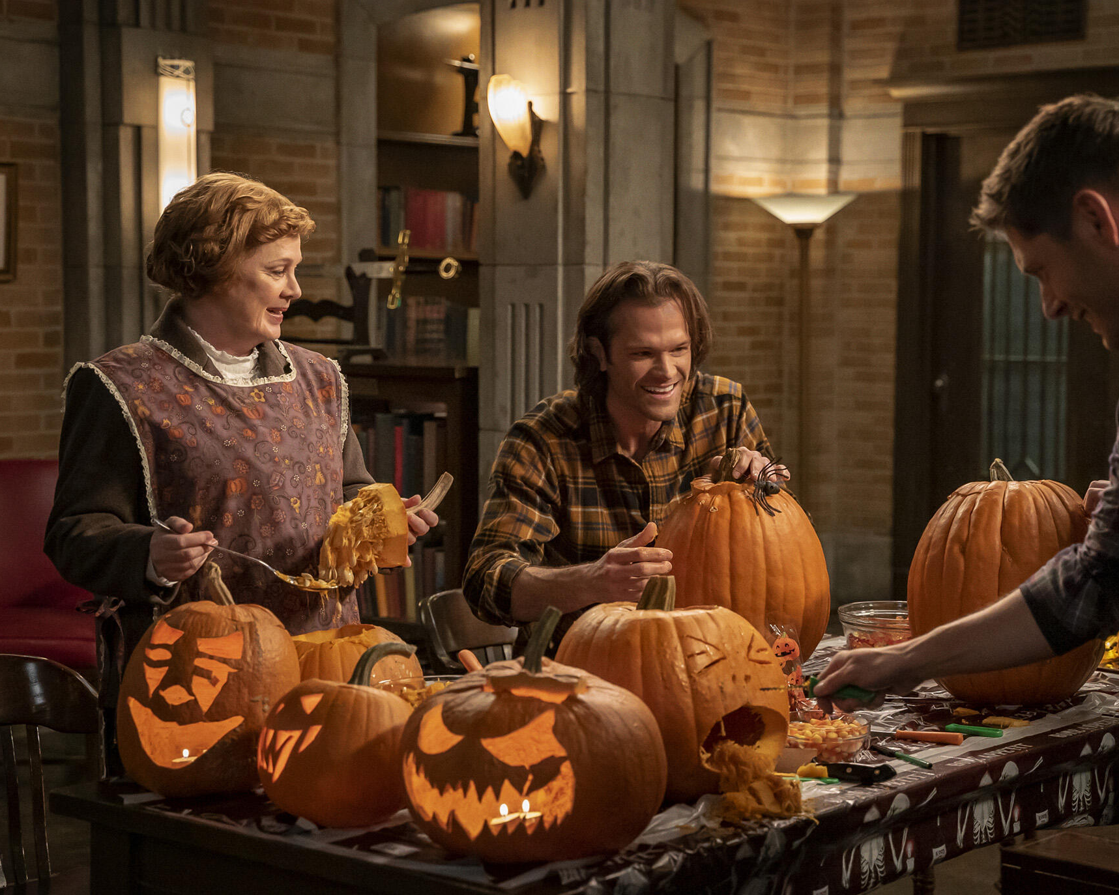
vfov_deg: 22.2
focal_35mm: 69
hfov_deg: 27.5
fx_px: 2285
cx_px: 594
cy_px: 449
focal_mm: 61
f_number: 4
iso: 6400
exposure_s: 1/200
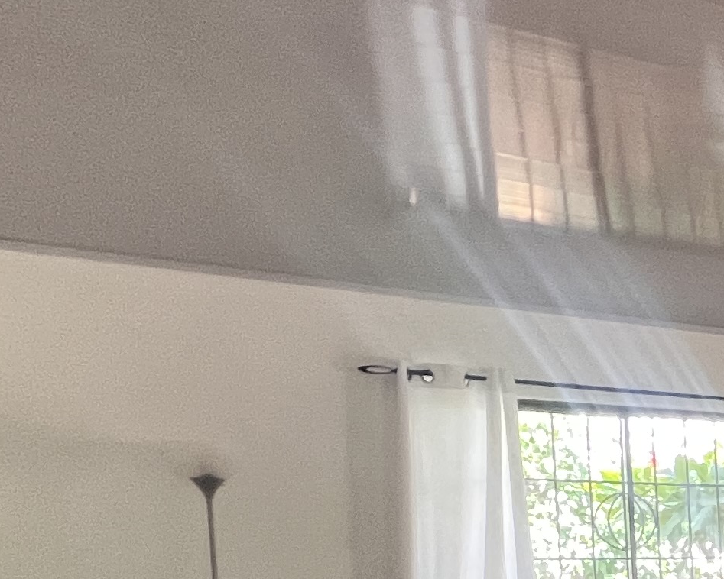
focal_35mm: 54
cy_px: 646
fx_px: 1157
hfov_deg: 20.1
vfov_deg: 25.9
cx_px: 1399
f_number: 1.8
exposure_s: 1/99
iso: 200
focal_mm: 1.57
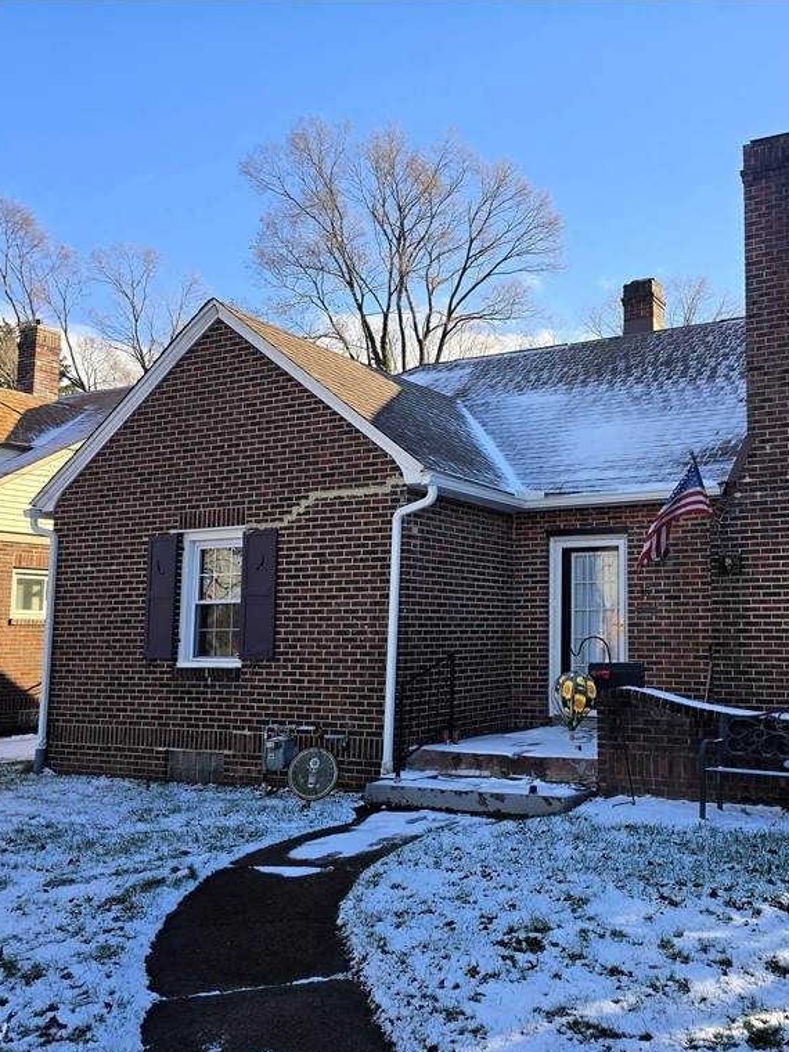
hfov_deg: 44.1
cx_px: 580
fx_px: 942
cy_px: 529
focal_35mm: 31
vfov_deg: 58.4
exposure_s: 1/297
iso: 12
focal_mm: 6.3
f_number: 1.7
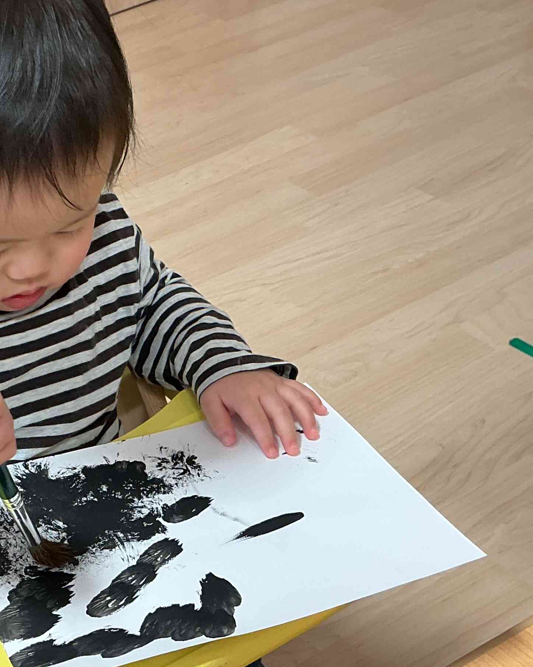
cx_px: 36
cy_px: 409
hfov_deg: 23.5
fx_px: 1243
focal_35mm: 63
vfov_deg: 29.9
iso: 40
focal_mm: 3
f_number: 1.8
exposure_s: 1/60
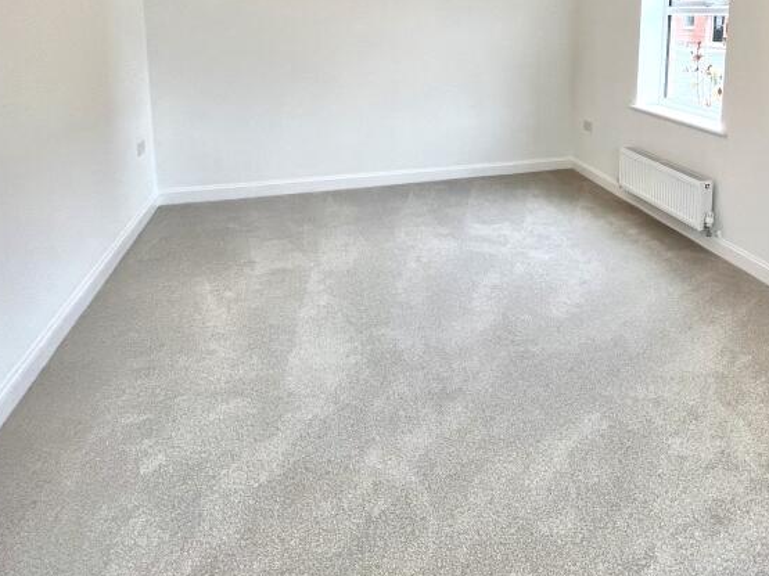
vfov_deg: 52.6
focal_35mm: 24
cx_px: 601
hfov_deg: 65.9
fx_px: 533
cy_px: 105
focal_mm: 1.57
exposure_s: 1/100
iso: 100
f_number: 1.8
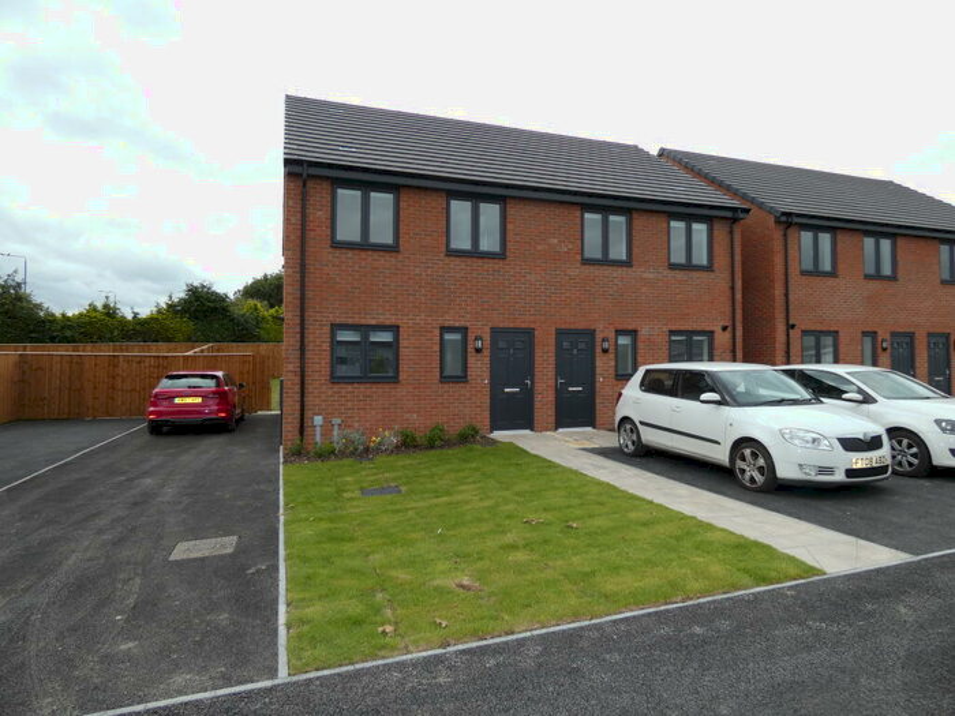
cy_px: 358
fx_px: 552
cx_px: 478
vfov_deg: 66.0
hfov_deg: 81.7
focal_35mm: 20
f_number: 2.8
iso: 80
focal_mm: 3.6
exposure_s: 1/640
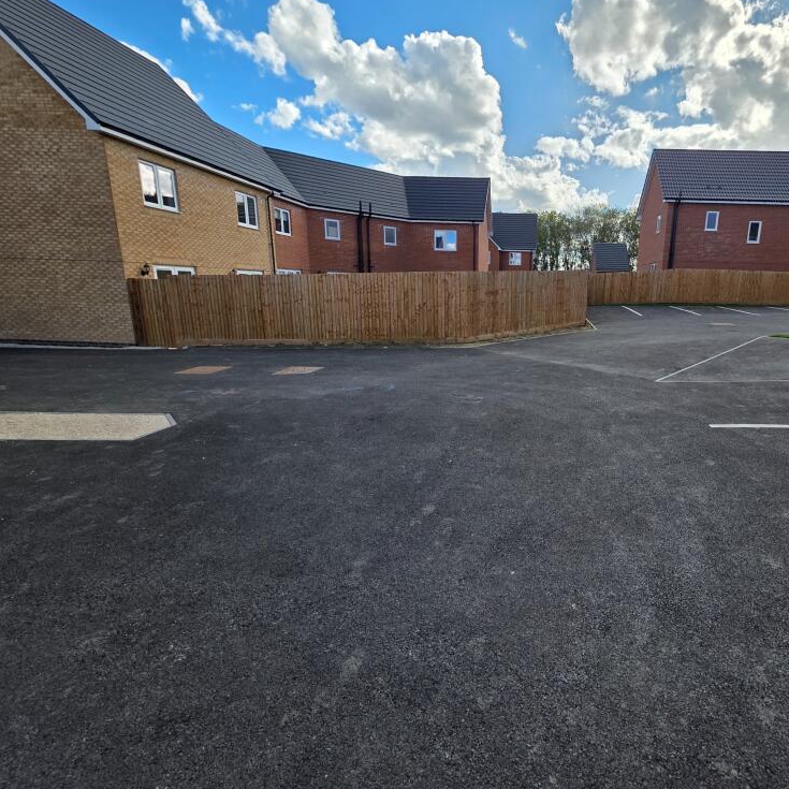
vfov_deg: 87.4
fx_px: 413
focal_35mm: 16
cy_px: 380
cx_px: 516
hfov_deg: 84.8
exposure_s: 1/1641
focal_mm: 2.2
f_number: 1.9
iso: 40
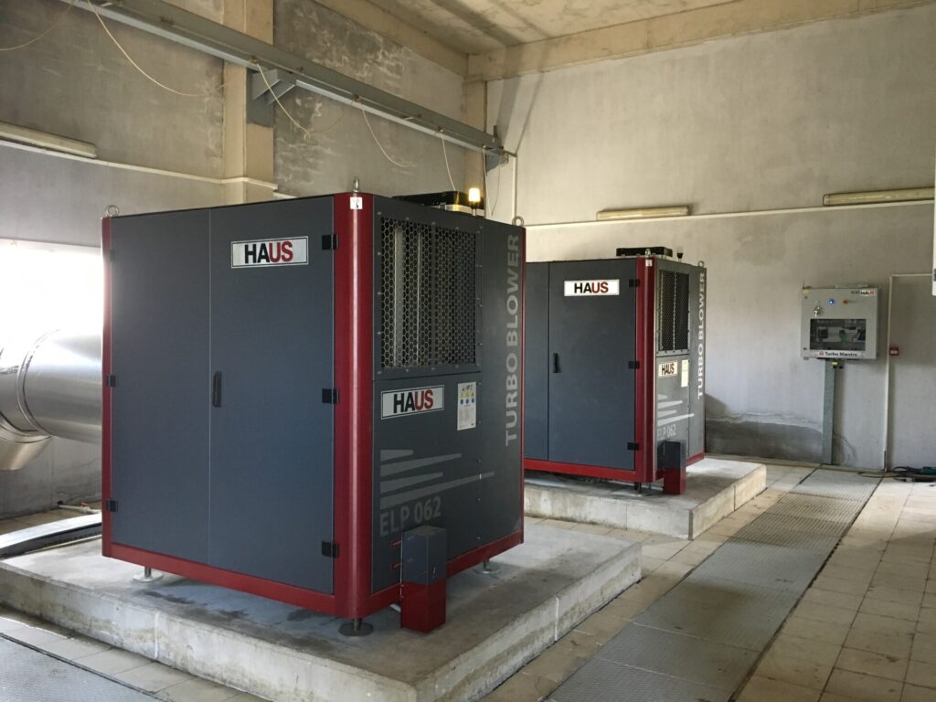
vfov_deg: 48.2
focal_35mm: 29
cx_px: 468
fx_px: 784
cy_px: 351
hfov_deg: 61.7
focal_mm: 4.15
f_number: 2.2
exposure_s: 1/33
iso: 200
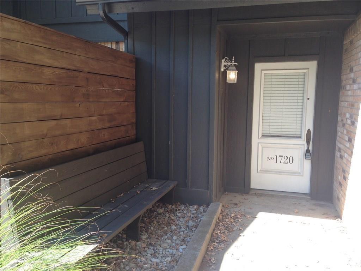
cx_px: 180
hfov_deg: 55.4
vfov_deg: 42.9
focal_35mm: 33
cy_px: 136
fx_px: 344
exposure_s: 1/182
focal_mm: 4.12
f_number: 2.4
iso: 50
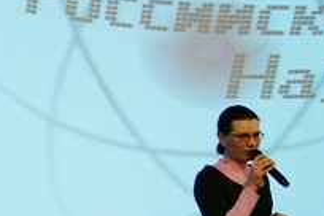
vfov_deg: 8.3
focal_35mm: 165
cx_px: -86
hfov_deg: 12.2
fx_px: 1481
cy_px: 191
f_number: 5
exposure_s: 1/40
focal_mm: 35
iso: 1600
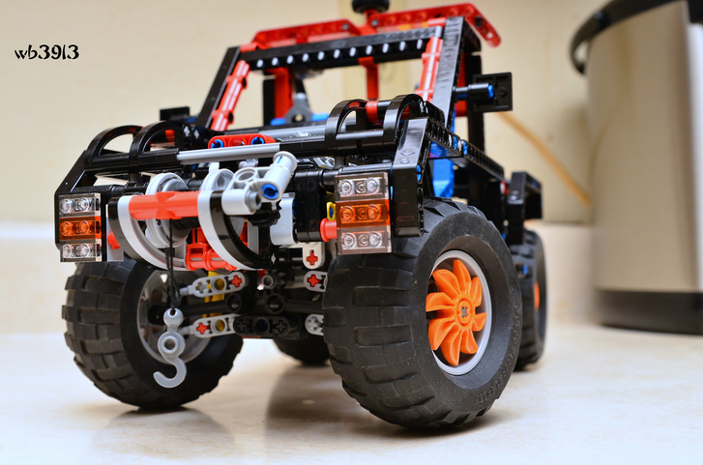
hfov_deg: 44.0
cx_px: 319
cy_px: 236
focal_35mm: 45
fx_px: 868
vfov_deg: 30.0
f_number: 6.3
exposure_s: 1/125
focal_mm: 27
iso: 400
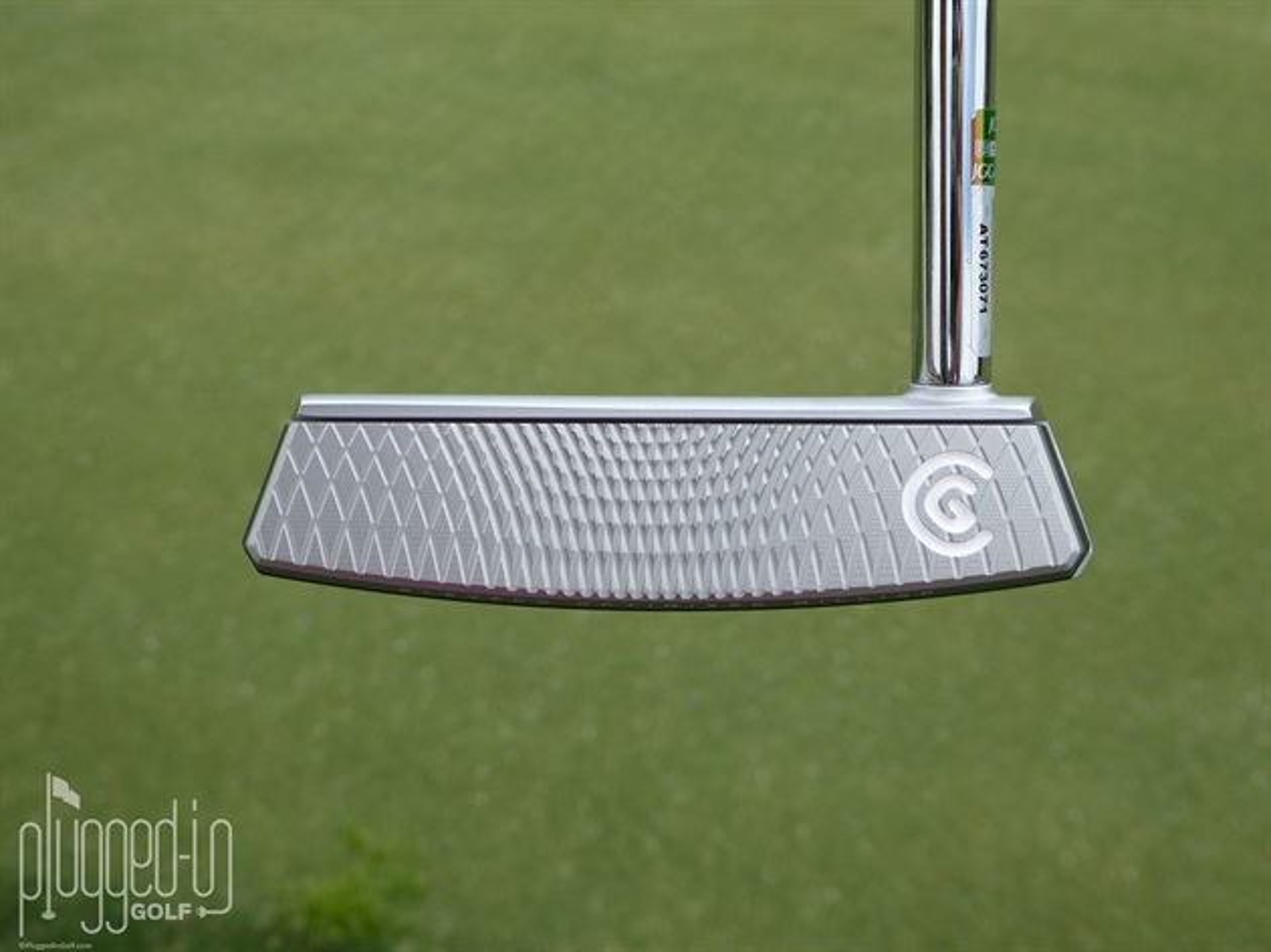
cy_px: 476
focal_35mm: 53
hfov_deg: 36.2
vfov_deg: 27.5
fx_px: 1945
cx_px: 636
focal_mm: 9
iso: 80
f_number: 4.1
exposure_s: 1/400
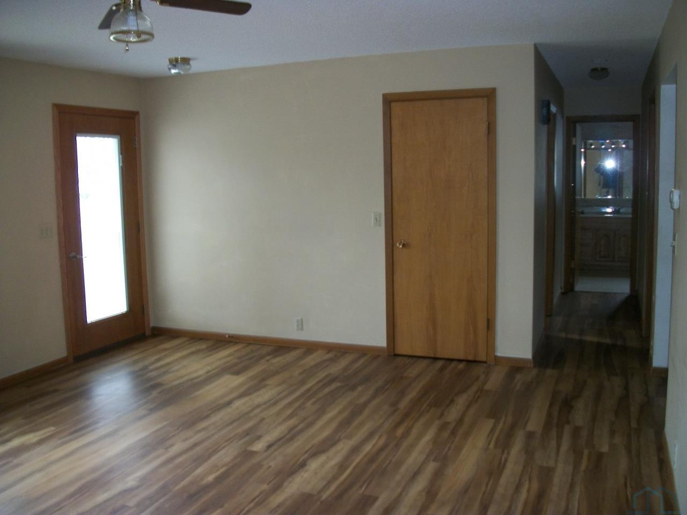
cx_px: 344
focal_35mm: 32
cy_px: 258
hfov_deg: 56.8
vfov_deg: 44.2
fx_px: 635
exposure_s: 1/30
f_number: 2.9
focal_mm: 5.7
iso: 160
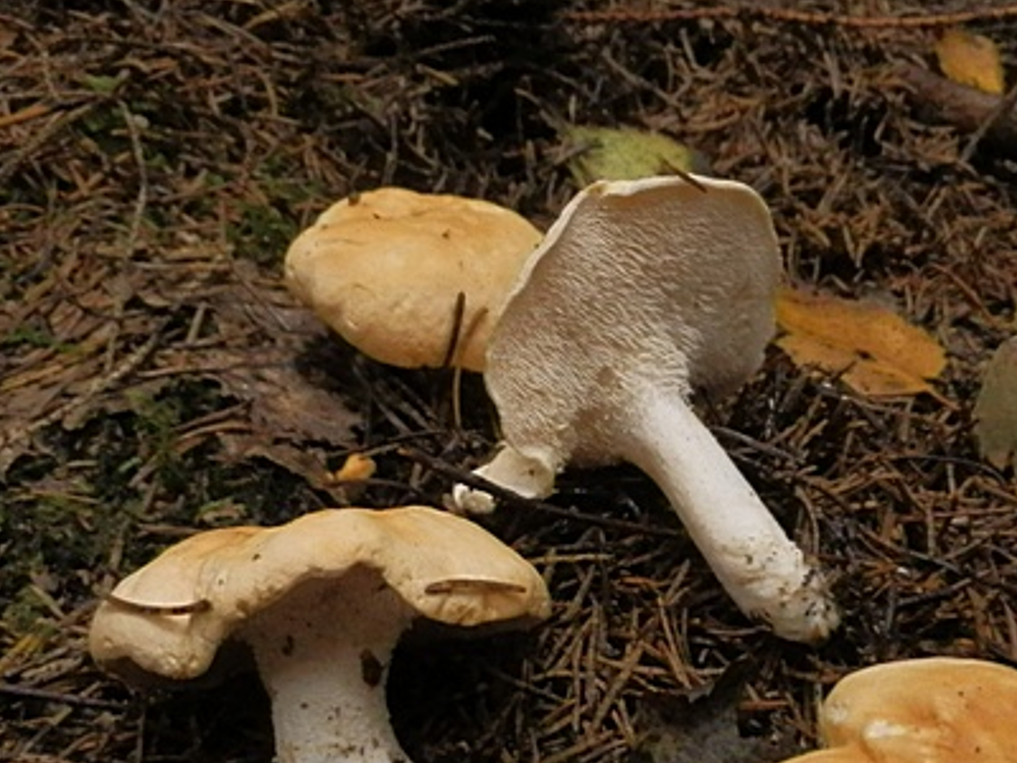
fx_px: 1410
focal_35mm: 48
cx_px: 633
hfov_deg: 39.4
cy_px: 649
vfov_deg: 29.3
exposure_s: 1/250
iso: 800
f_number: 3
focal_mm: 4.2
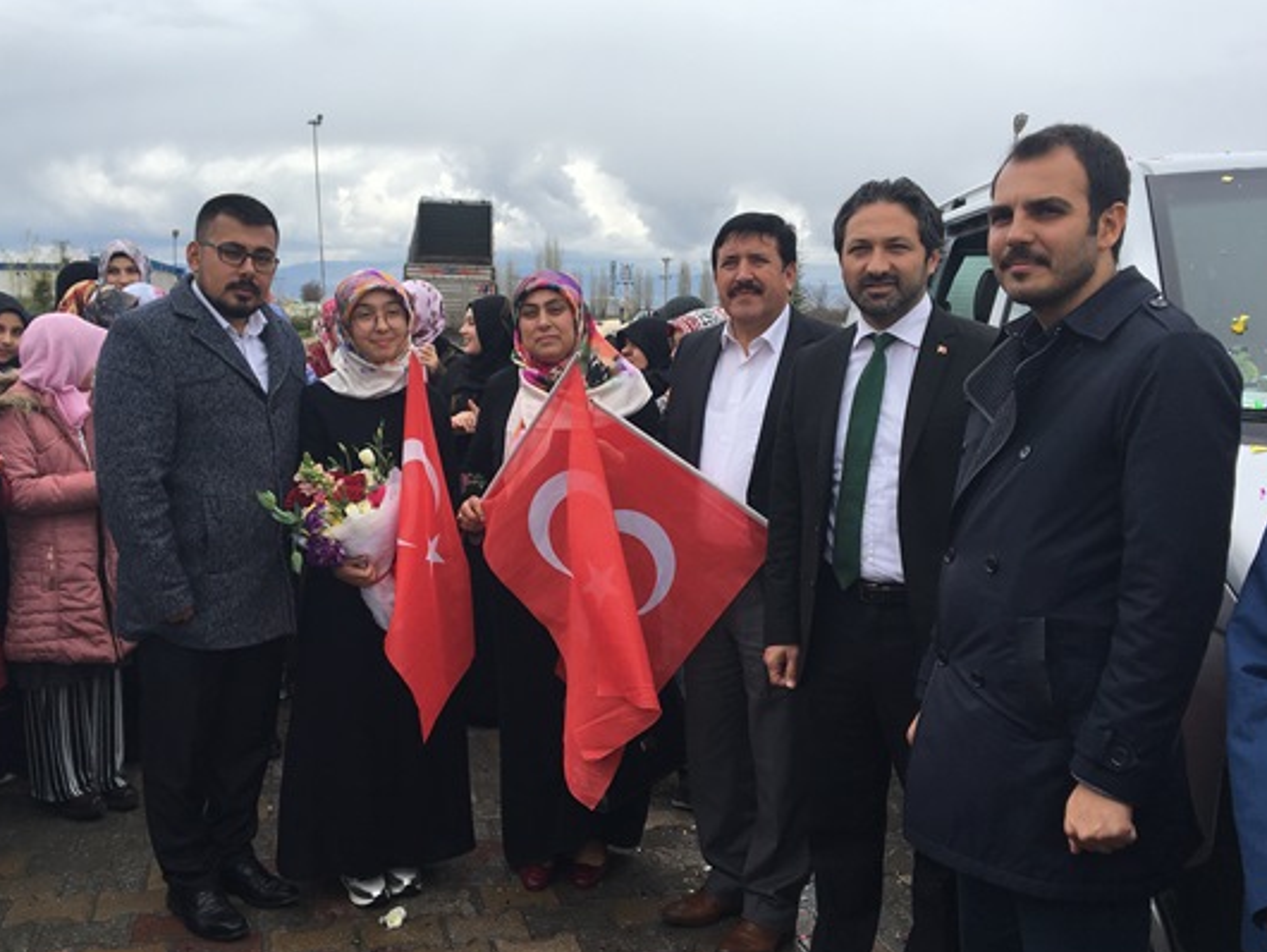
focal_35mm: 35
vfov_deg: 40.7
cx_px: 605
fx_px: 1282
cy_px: 490
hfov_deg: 52.6
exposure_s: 1/1637
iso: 25
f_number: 2.2
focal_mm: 4.15
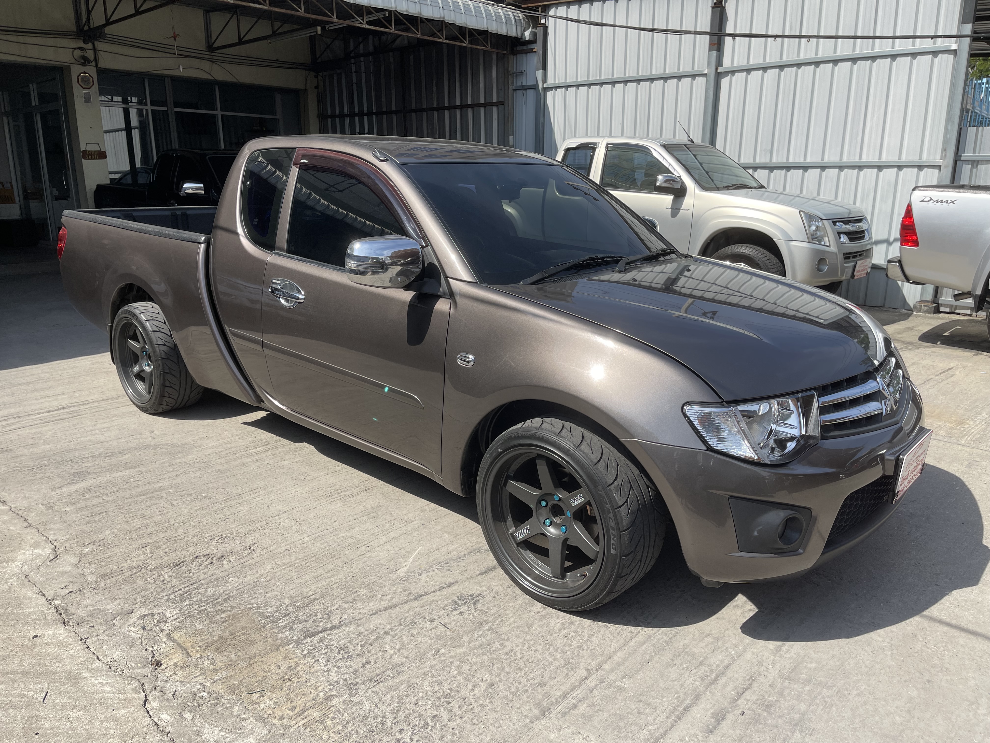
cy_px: 372
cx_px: 495
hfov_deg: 69.4
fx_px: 715
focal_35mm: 25
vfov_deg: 54.9
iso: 32
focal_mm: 5.1
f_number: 1.6
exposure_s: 1/3086
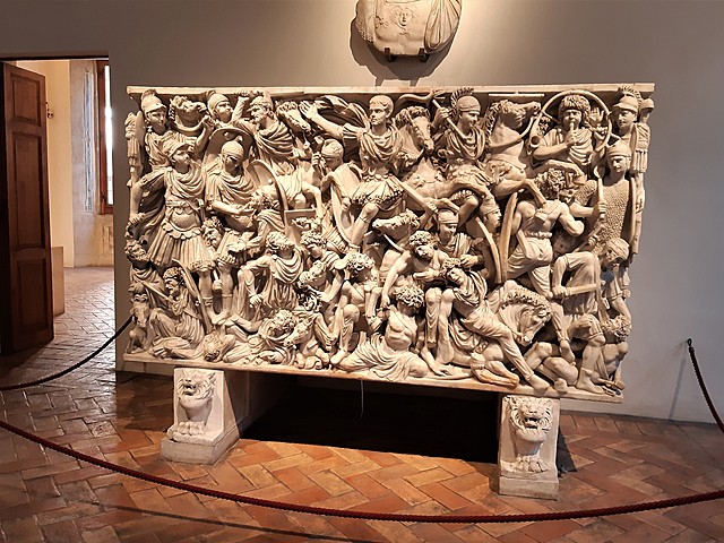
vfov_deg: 53.1
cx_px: 362
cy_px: 272
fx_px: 544
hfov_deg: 67.3
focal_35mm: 26
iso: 250
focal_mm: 3.92
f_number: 1.7
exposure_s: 1/50
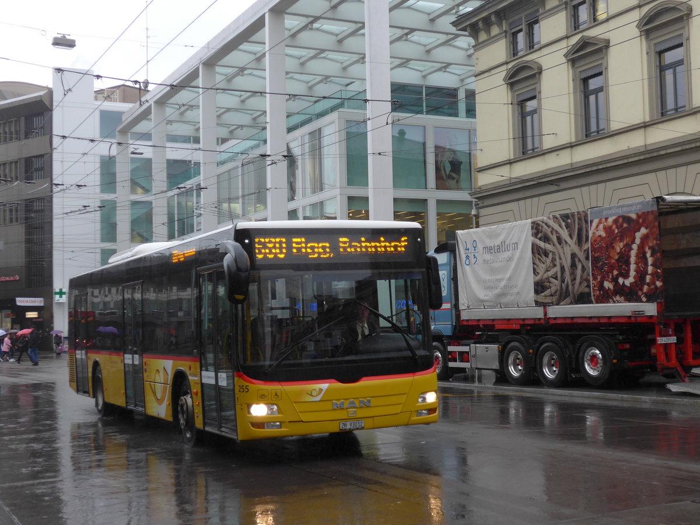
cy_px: 262
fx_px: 1052
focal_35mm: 52
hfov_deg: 36.8
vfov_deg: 28.0
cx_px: 350
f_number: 3.3
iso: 160
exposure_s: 1/200
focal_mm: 10.7
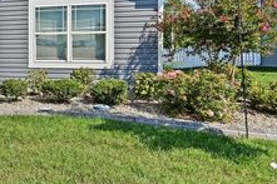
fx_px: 270
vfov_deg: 37.0
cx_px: -14
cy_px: 53
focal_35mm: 35
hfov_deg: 44.2
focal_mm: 15.5
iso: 200
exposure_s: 1/500
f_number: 5
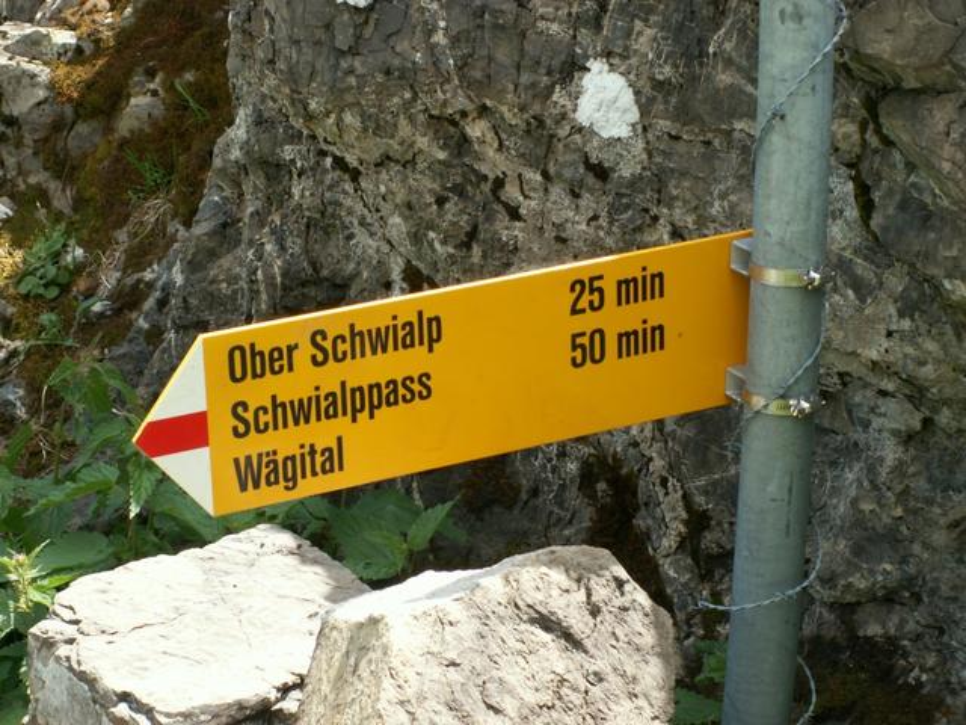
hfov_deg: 18.4
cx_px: 483
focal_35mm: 107
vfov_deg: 13.8
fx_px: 2986
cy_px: 362
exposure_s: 1/100
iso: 50
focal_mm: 17.43
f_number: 5
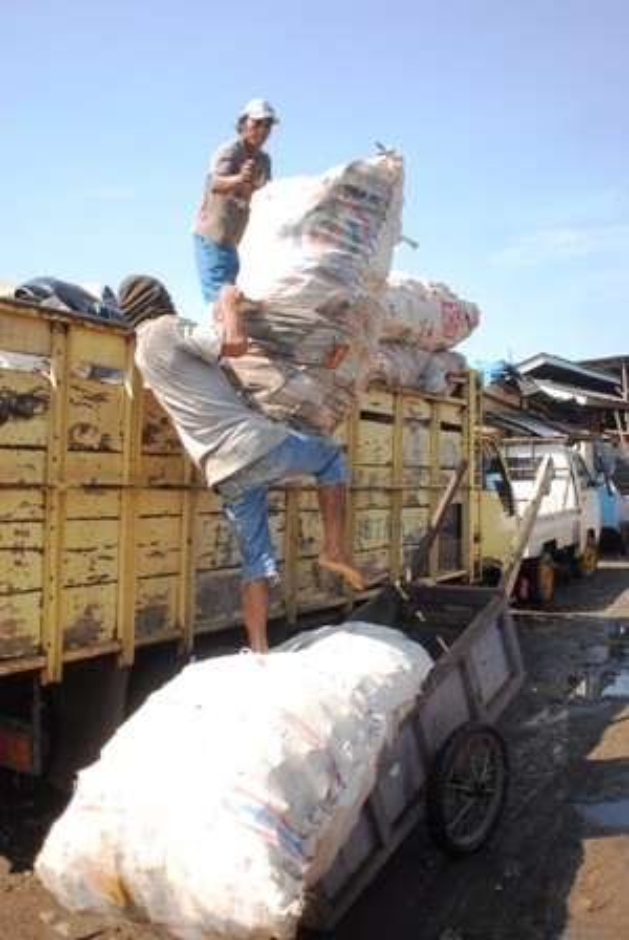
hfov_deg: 43.7
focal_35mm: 30
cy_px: 470
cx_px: 314
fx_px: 784
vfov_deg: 61.9
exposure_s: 1/640
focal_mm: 20
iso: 100
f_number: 3.2
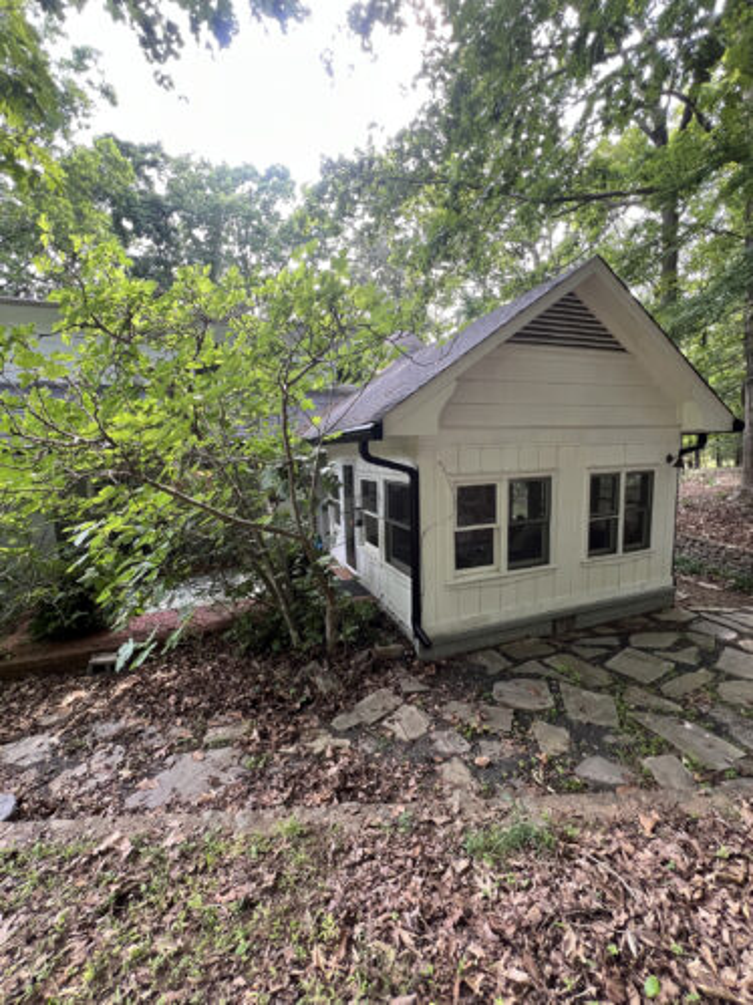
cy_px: 502
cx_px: 376
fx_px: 377
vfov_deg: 106.2
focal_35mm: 13
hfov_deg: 89.9
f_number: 1.8
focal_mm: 1.57
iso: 100
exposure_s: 1/99
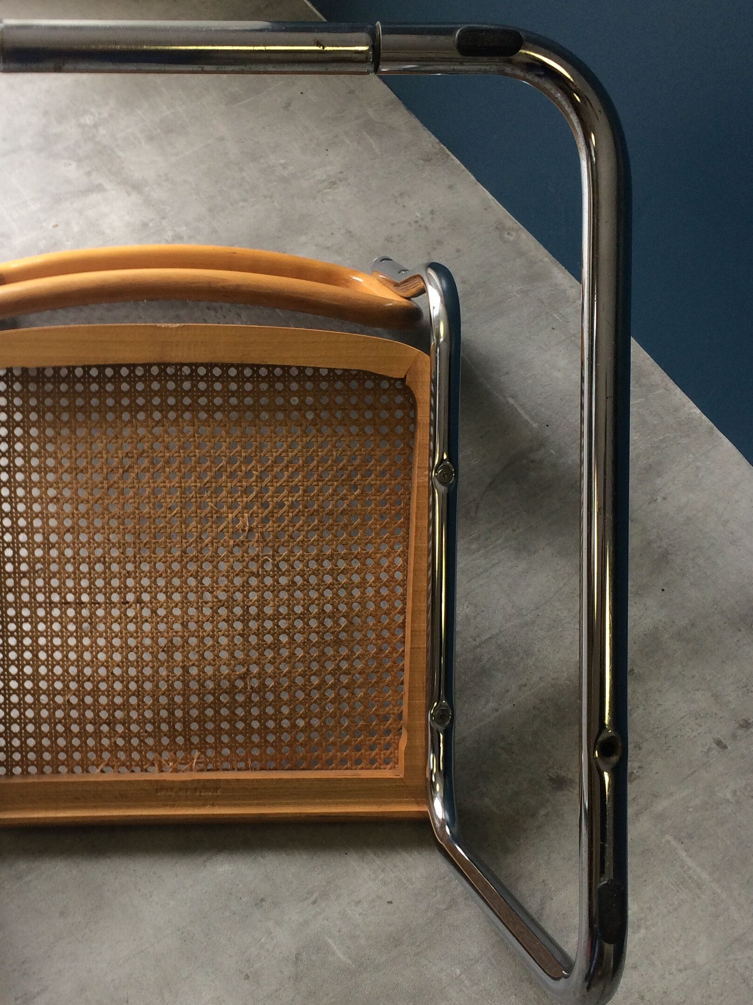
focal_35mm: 44
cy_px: 550
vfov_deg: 42.9
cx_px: 242
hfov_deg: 32.6
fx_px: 1276
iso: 50
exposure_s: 1/100
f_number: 2.2
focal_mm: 4.15
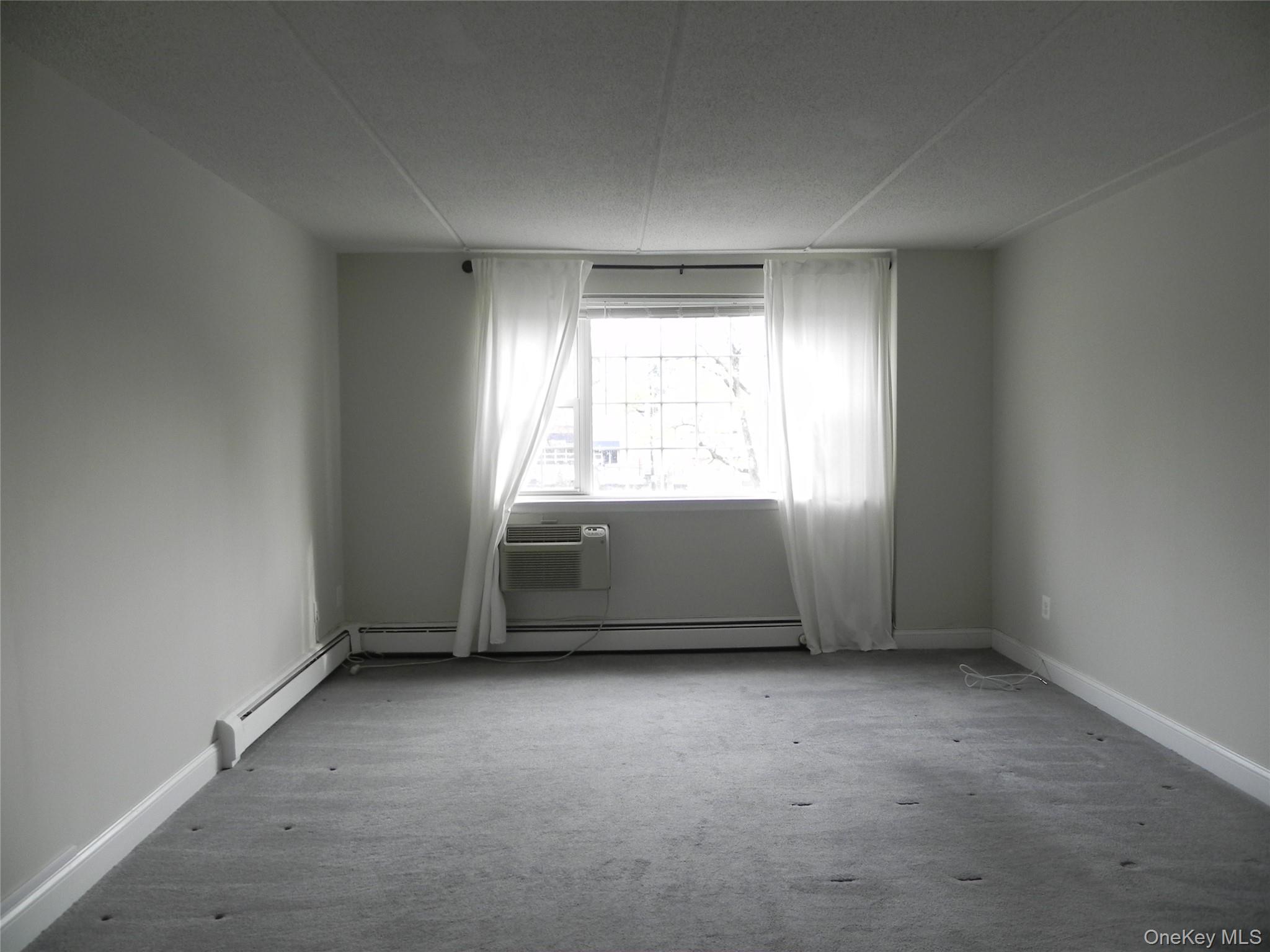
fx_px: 954
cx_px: 635
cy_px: 476
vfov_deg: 53.1
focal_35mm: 26
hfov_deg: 67.3
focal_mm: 4.6
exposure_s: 1/45
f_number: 2.8
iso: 160
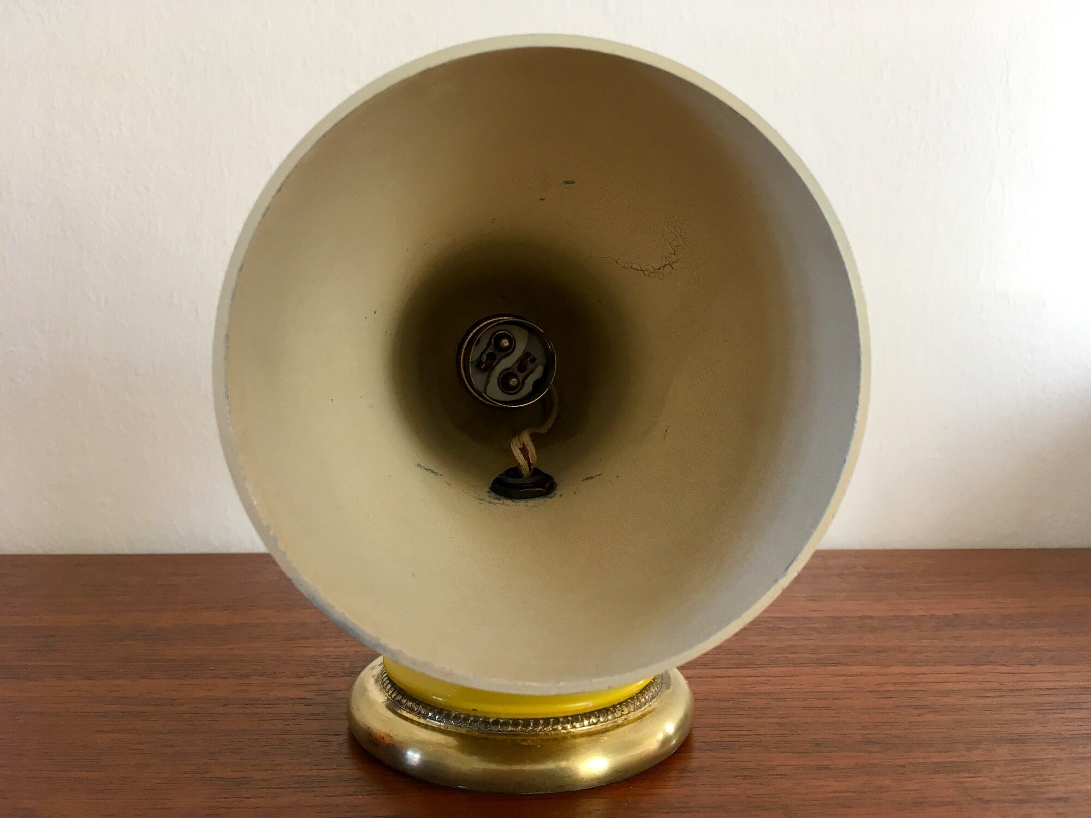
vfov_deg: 48.2
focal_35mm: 29
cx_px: 546
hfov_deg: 61.7
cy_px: 409
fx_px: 914
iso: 80
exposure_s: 1/33
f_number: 2.2
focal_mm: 4.15
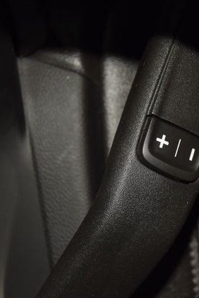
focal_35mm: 159
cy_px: 148
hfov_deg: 8.6
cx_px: 171
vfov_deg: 12.9
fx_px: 1318
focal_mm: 70
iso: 100
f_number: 8
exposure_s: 1/125
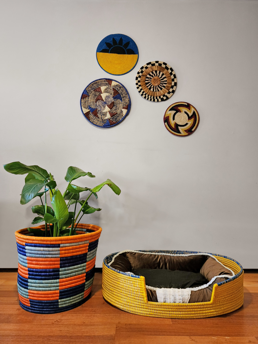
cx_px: 129
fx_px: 229
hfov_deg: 58.9
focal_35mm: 23
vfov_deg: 73.9
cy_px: 172
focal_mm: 6.4
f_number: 1.8
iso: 250
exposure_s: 1/40
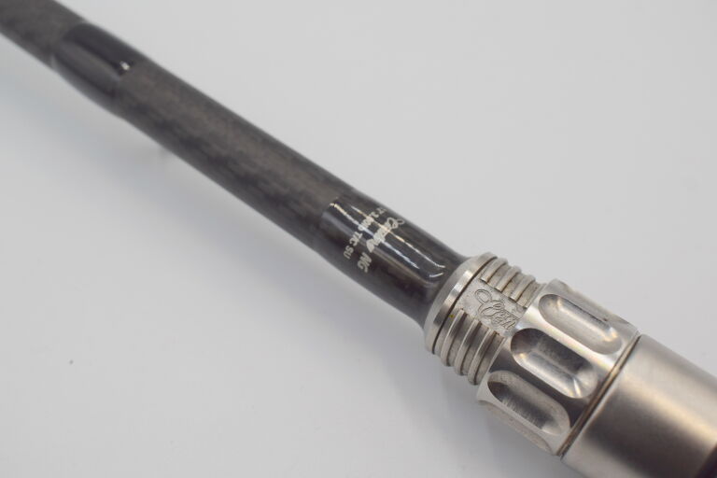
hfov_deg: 51.3
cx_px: 358
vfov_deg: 35.5
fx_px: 747
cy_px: 239
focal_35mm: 38
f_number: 8
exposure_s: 1/250
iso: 320
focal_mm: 25
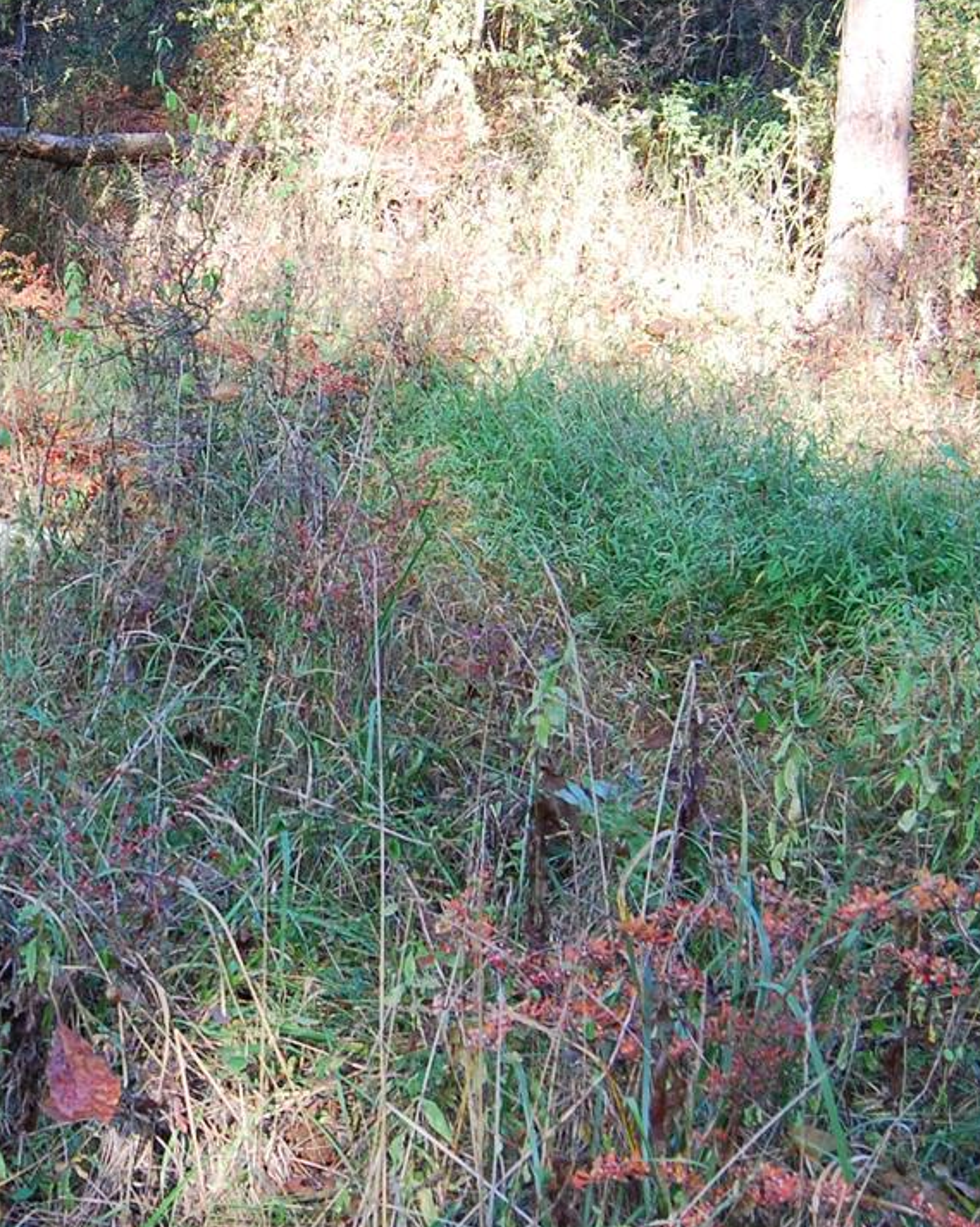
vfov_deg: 26.0
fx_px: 2648
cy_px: 467
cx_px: 38
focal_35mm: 73
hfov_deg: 20.4
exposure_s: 1/60
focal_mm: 18
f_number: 4
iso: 200
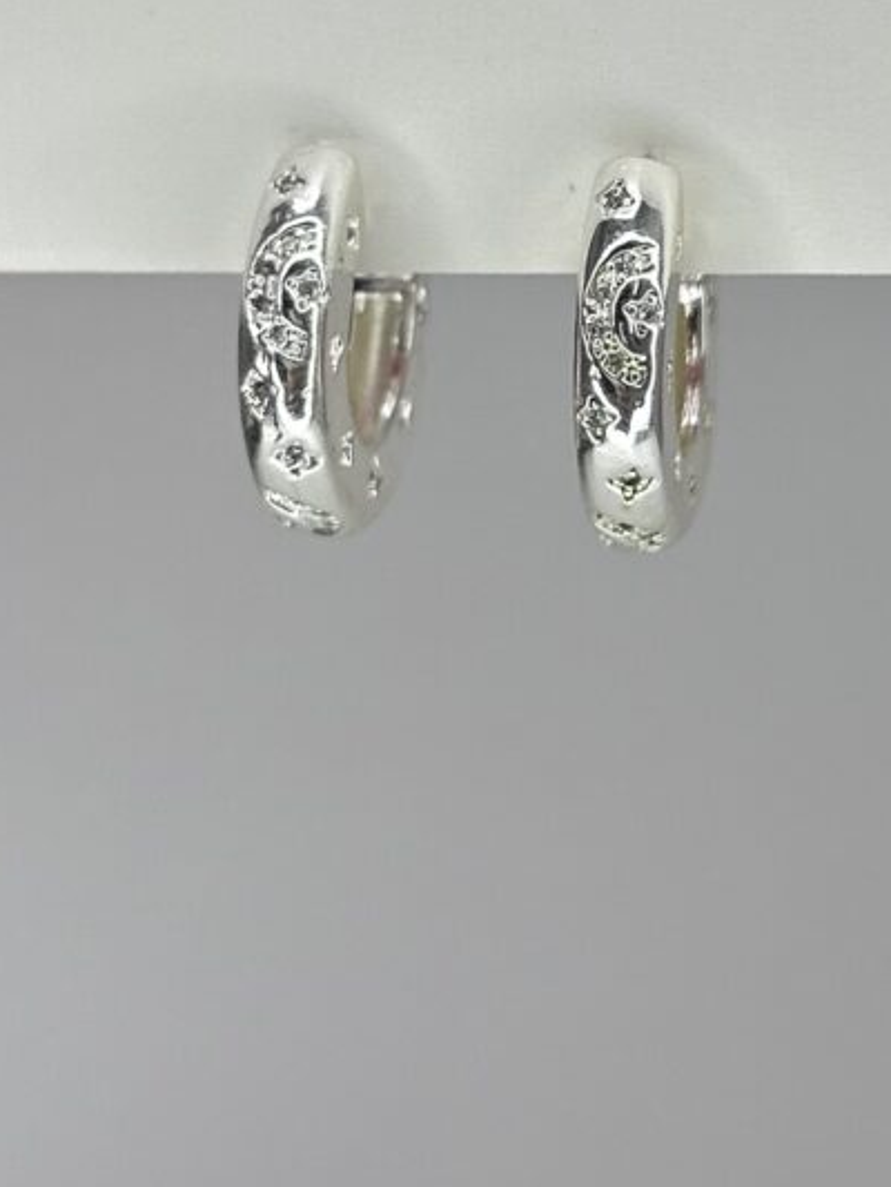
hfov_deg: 36.8
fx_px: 1338
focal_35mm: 39
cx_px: 479
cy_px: 314
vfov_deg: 46.3
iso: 50
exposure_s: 1/100
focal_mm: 5.7
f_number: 1.5
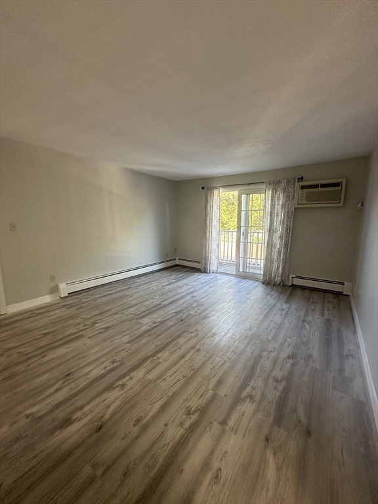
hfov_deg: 85.7
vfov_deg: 102.1
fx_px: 204
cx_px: 189
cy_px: 252
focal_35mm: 14
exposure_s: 1/120
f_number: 2.2
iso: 200
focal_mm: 2.22
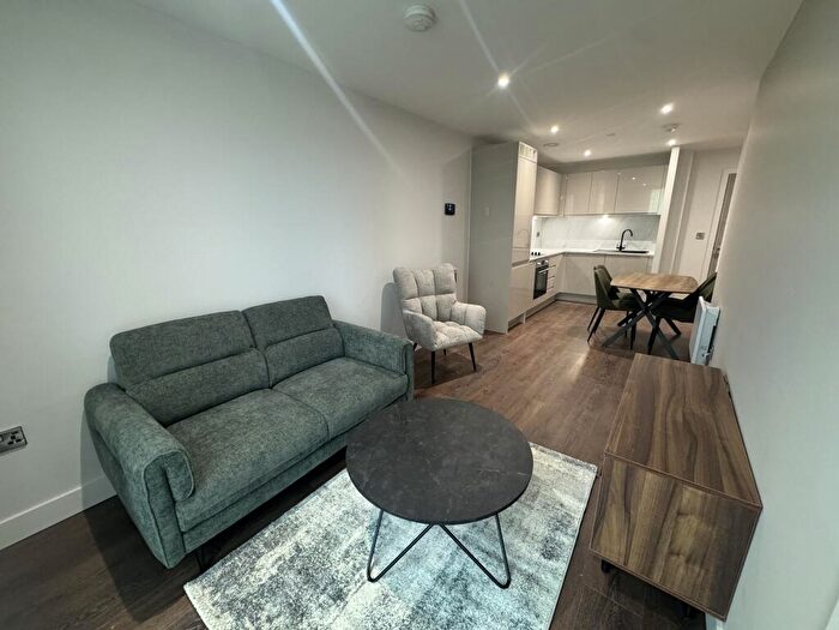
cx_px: 420
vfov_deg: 85.7
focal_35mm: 14
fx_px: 339
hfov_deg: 102.1
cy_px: 315
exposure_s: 1/50
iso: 320
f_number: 2.2
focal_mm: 2.22
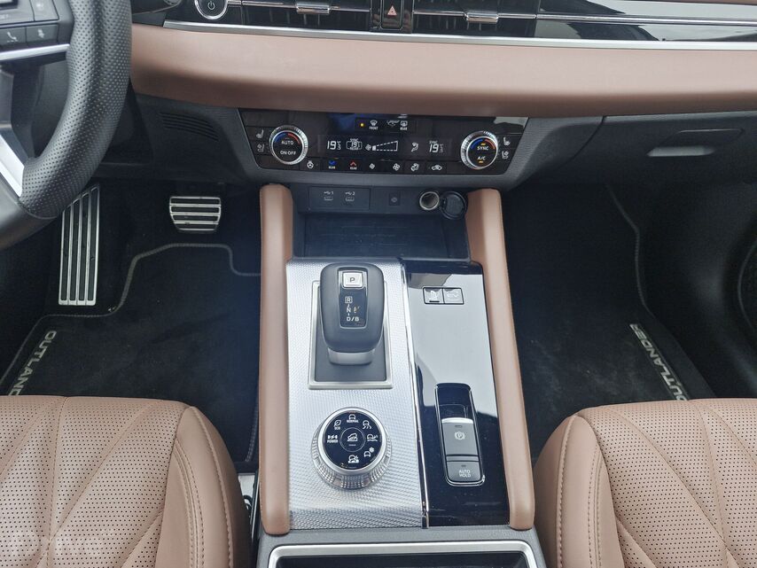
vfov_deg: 58.9
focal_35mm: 23
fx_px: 503
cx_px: 378
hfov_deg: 73.9
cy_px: 284
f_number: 1.8
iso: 64
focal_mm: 5.54
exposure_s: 1/180
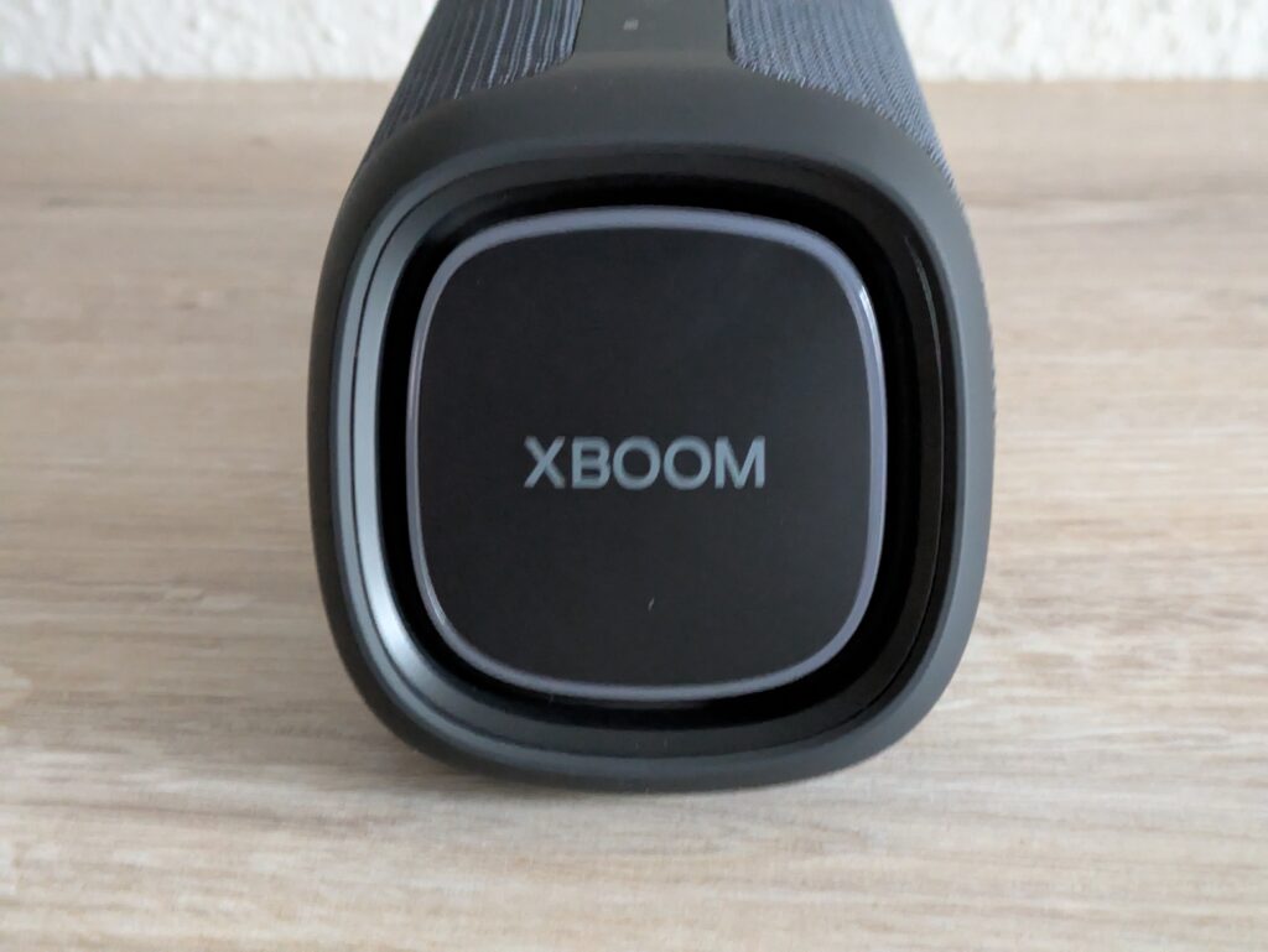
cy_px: 476
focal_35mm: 51
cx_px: 634
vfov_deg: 28.6
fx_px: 1869
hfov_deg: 37.5
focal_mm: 5.43
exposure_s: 1/16.7
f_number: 1.89
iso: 988
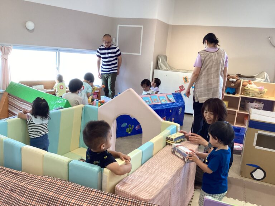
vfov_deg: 45.4
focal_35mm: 31
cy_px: 103
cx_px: 138
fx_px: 246
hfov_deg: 58.4
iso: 80
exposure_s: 1/50
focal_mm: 3.3
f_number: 2.4
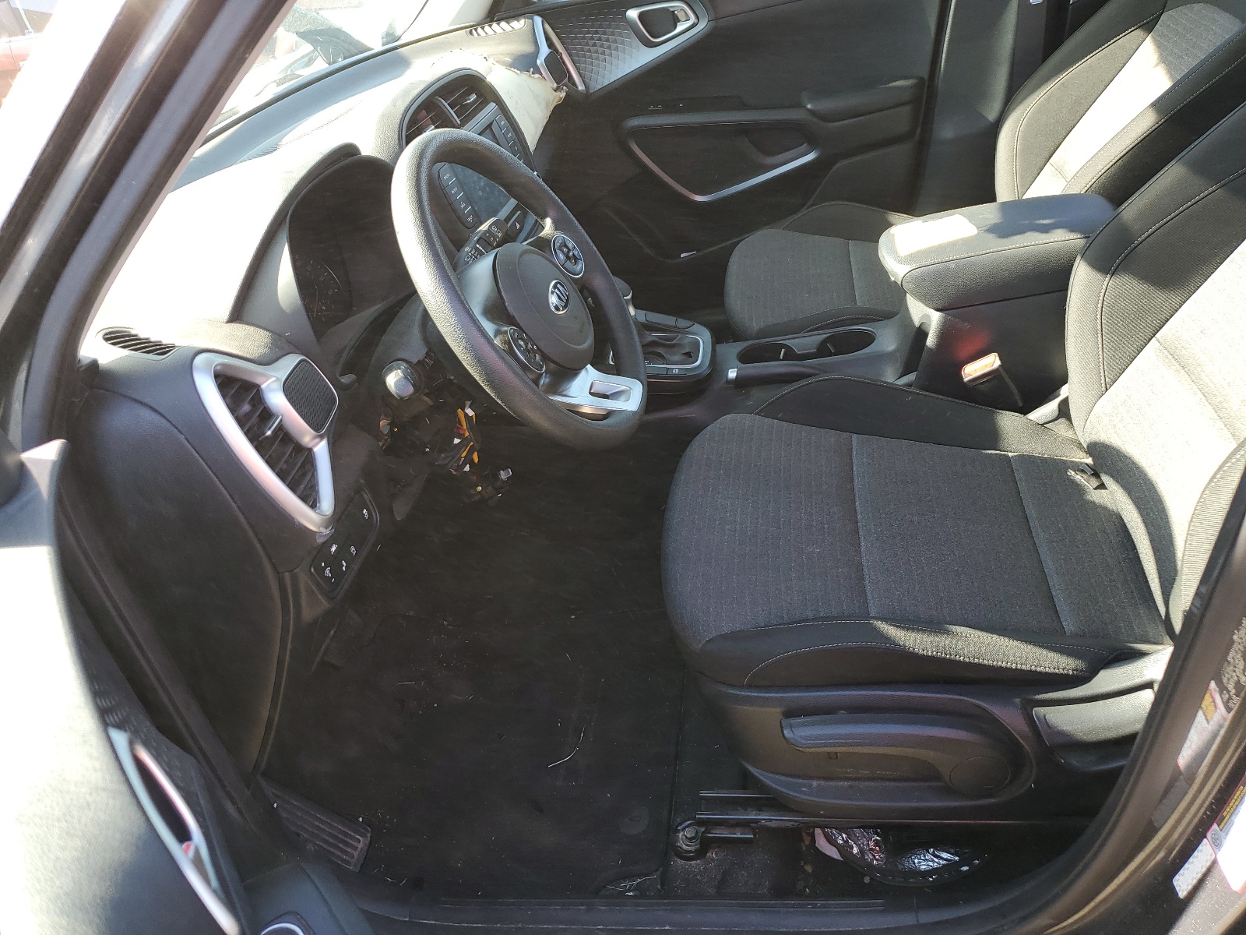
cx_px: 623
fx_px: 936
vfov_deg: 53.1
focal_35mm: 26
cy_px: 468
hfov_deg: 67.3
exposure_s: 1/169
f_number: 1.5
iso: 50
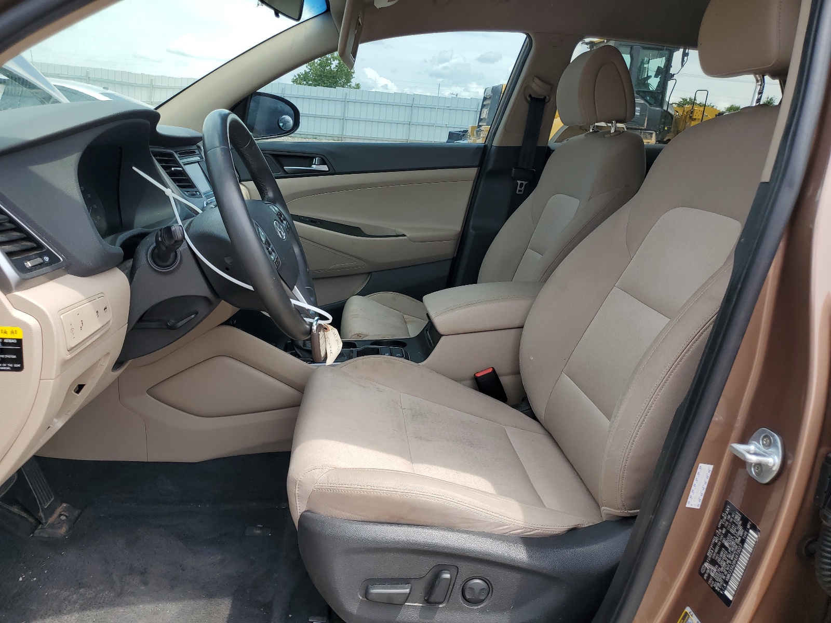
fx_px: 624
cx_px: 416
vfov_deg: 53.1
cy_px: 312
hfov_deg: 67.3
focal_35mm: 26
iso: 50
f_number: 1.5
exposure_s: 1/909
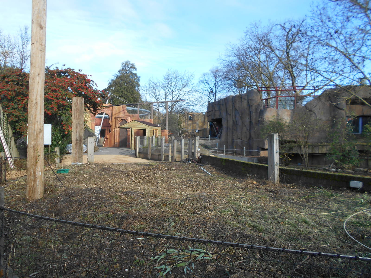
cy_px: 139
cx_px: 186
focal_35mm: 26
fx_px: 279
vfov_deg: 53.1
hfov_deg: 67.3
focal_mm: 4.6
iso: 80
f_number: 3.2
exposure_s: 1/320
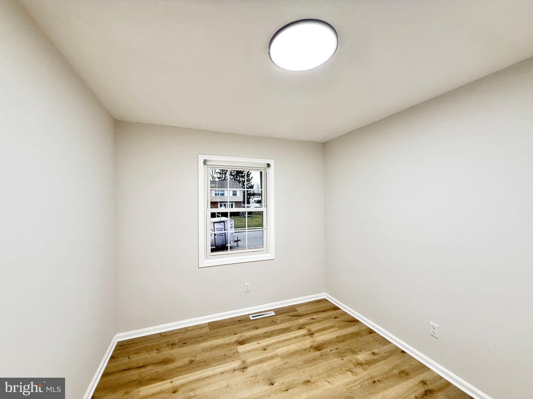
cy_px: 200
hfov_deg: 102.1
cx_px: 266
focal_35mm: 14
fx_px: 216
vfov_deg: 85.7
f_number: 2.2
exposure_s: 1/120
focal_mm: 2.22
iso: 200
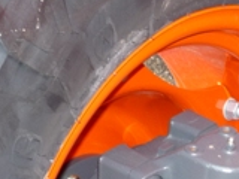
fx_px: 829
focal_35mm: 120
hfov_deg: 15.9
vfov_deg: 11.8
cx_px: 272
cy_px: 273
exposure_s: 1/30
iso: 100
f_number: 3.3
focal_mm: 5.2
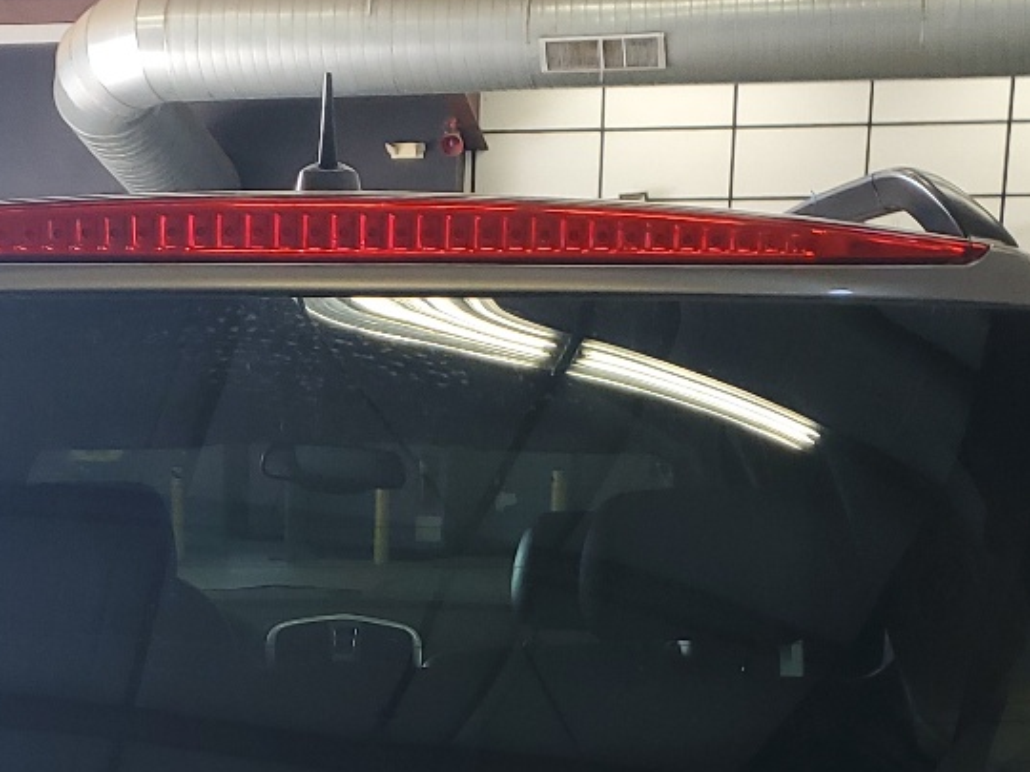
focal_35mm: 77
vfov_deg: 17.4
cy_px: 1123
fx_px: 2291
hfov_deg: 25.2
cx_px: 322
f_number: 1.5
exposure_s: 1/60.2
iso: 56
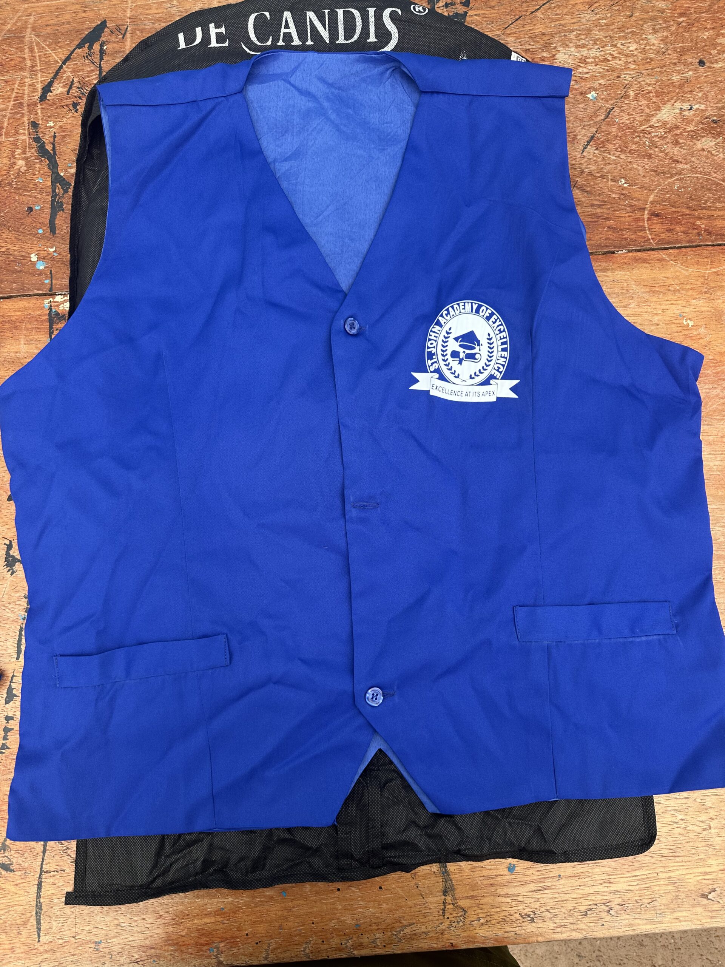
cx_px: 362
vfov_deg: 71.6
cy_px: 484
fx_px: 670
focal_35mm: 24
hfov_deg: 56.8
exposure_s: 1/745
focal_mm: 6.86
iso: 80
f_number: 1.78
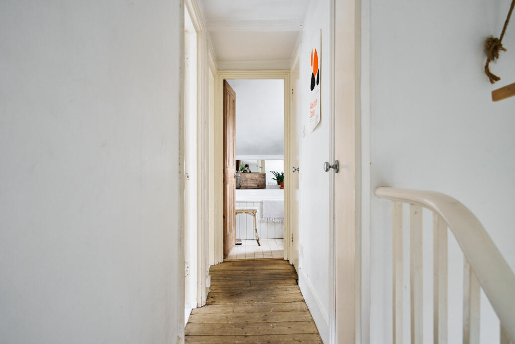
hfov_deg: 73.7
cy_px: 172
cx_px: 258
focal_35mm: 24
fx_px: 343
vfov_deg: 53.1
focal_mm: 24
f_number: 5
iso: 800
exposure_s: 1/30
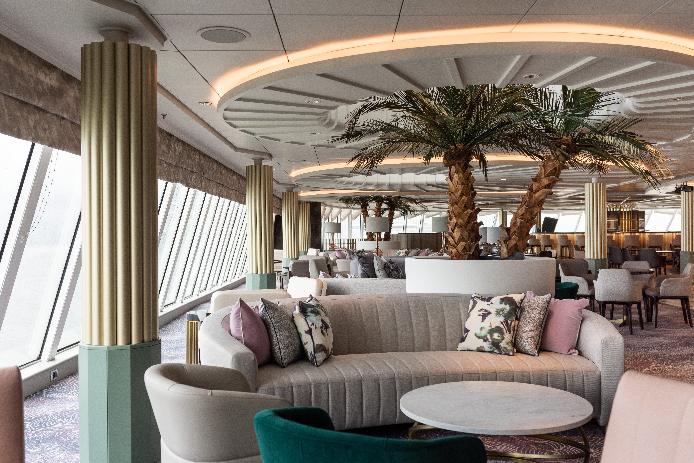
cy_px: 232
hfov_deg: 54.4
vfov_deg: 37.9
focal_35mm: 35
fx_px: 675
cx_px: 347
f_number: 5
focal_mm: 35
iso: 200
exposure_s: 1/80
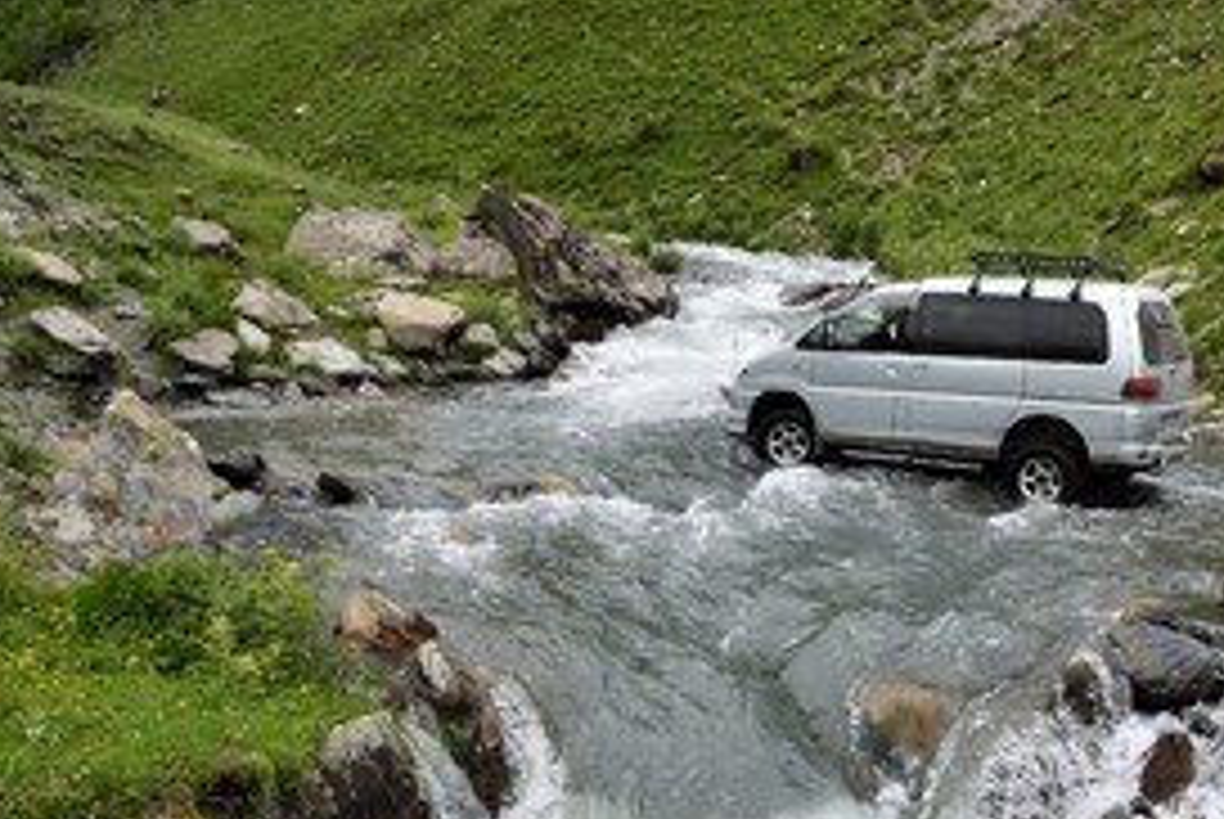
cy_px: 612
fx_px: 1259
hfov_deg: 51.7
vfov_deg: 35.3
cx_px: 693
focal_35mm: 37
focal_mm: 24
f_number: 13
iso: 400
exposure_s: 1/400
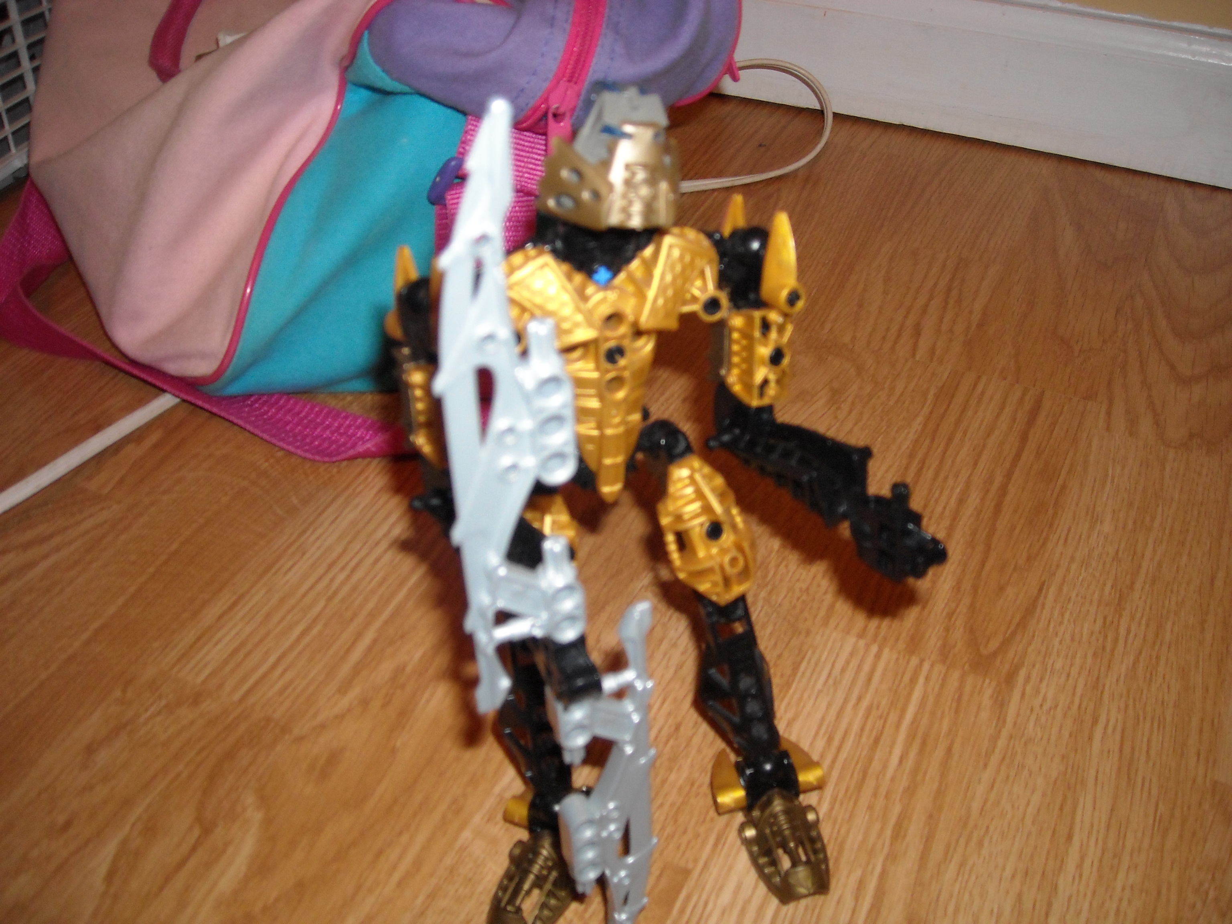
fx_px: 1246
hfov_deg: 52.6
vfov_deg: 40.7
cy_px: 462
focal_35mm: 35
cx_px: 616
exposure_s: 1/60
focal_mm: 5.7
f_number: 2.8
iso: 200
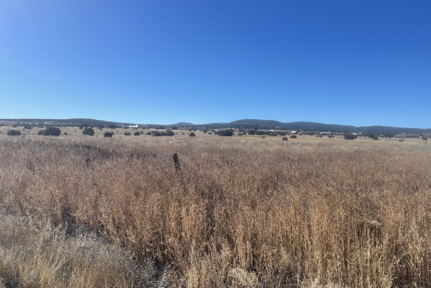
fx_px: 323
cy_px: 125
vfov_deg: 47.8
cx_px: 221
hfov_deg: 67.4
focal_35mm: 27
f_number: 1.6
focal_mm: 5.1
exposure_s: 1/4049
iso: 32
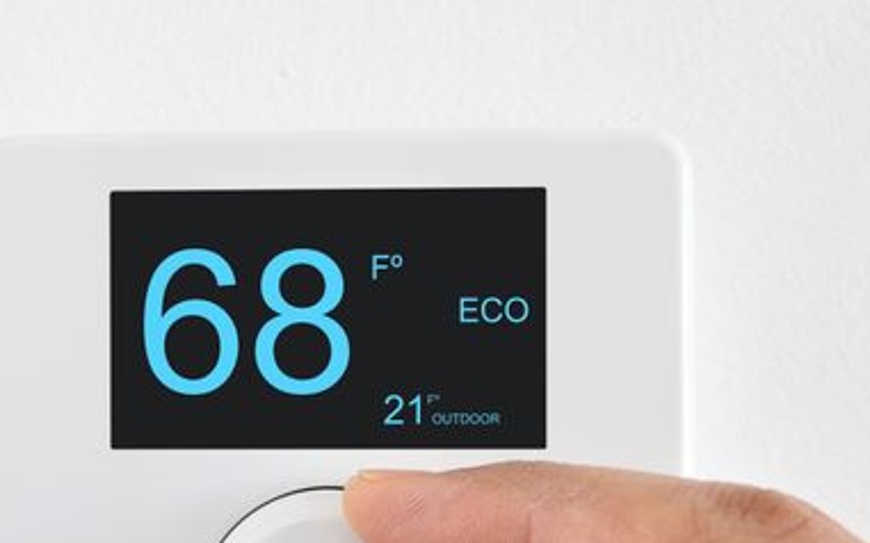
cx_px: 419
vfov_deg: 10.1
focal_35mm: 129
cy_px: 512
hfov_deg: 16.2
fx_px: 3058
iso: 200
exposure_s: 1/10
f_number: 7.1
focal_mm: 46
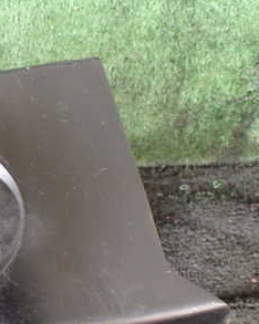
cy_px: 185
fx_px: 576
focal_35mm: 60
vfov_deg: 31.4
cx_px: -55
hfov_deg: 23.2
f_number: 2.3
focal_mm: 5.4
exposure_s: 1/50
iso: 800
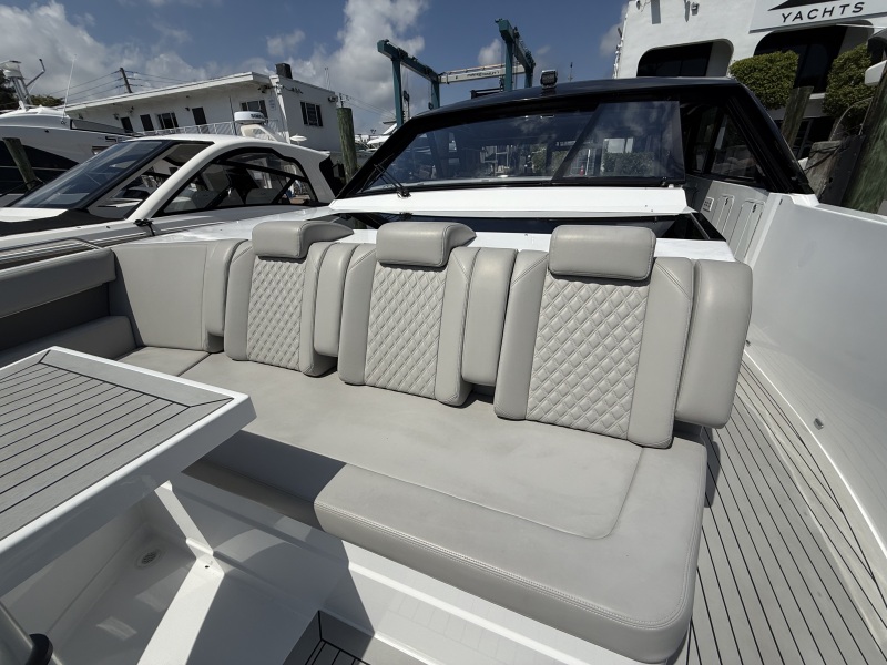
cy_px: 332
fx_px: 359
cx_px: 444
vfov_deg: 85.7
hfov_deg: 102.1
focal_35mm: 14
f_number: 2.2
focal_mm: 2.22
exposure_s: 1/7634
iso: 40
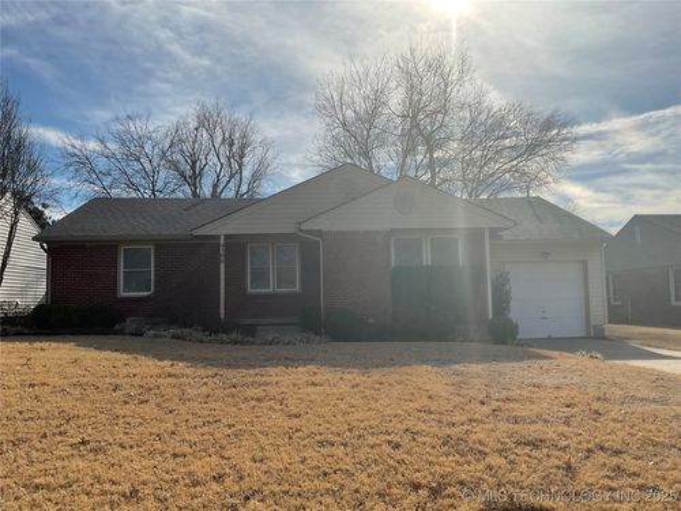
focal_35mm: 29
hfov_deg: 61.7
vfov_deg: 48.2
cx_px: 340
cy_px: 256
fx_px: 571
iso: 20
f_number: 1.8
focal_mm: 3
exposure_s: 1/4405
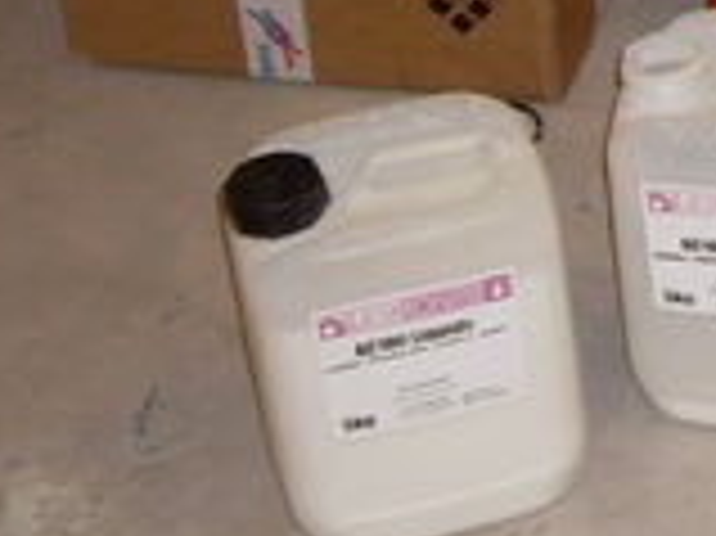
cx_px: 1400
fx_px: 3162
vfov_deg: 9.6
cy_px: -95
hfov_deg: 11.7
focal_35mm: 153
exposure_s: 1/45
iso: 100
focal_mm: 6.3
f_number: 2.8
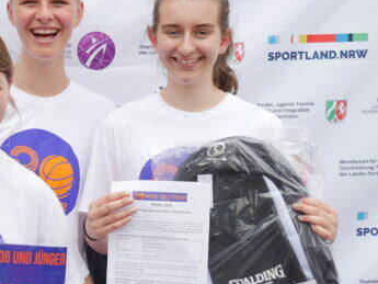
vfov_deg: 15.1
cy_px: 164
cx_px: 70
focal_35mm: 98
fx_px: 1071
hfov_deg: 19.8
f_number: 4.2
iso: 200
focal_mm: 22
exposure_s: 1/320
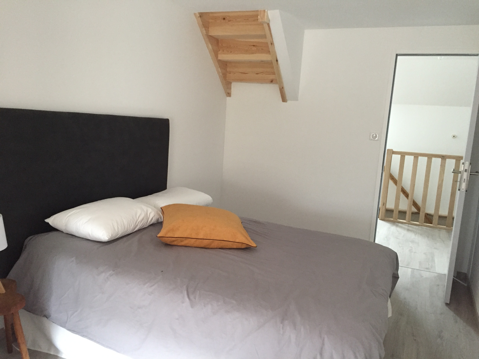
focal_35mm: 29
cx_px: 240
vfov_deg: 48.2
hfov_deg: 61.7
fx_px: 401
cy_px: 180
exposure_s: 1/25
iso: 250
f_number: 2.2
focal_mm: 4.15
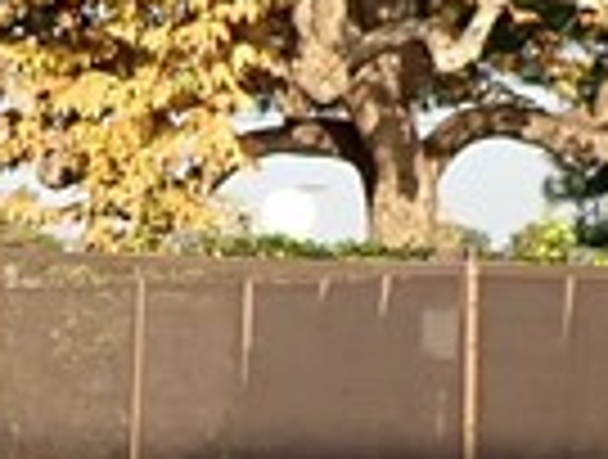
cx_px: -631
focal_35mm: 189
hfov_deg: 9.7
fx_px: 3328
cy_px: 554
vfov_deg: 7.8
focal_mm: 4.5
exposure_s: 1/640
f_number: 2.8
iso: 100
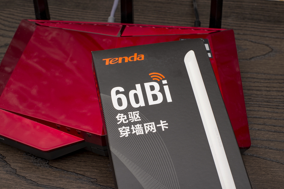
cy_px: 94
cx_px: 142
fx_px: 395
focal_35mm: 50
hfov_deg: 39.6
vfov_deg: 27.0
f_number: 16
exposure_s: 1/100
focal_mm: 50
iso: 250
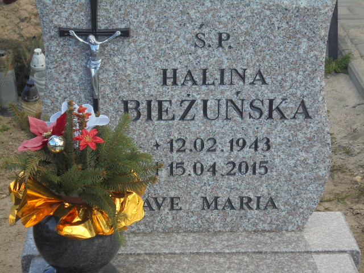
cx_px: 182
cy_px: 136
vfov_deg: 15.7
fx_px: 988
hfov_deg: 20.9
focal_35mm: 94
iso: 100
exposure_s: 1/200
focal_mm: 16.9
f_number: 4.7
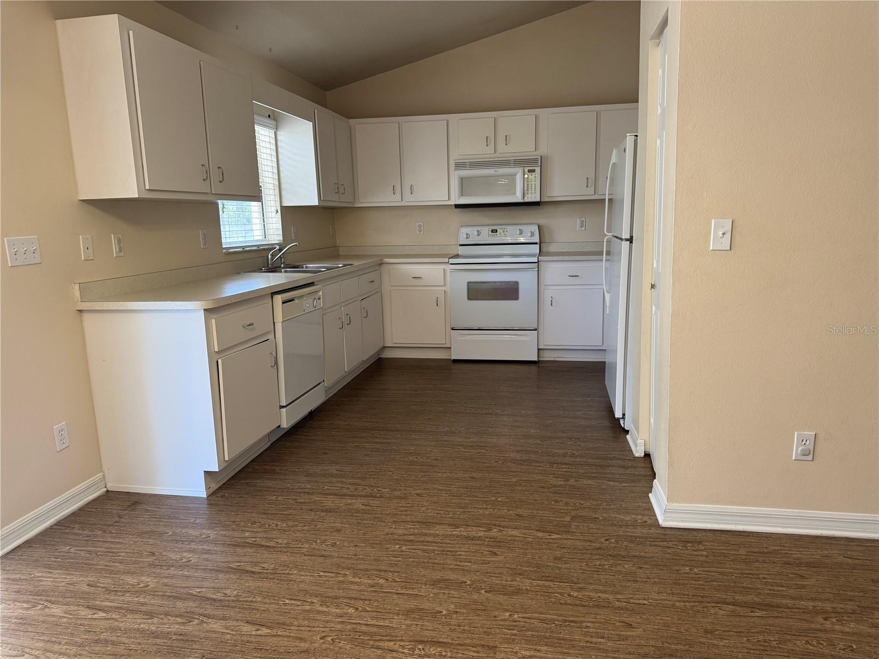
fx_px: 609
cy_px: 330
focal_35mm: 24
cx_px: 440
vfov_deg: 56.8
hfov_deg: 71.6
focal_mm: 6.76
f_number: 1.78
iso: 200
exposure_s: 1/120
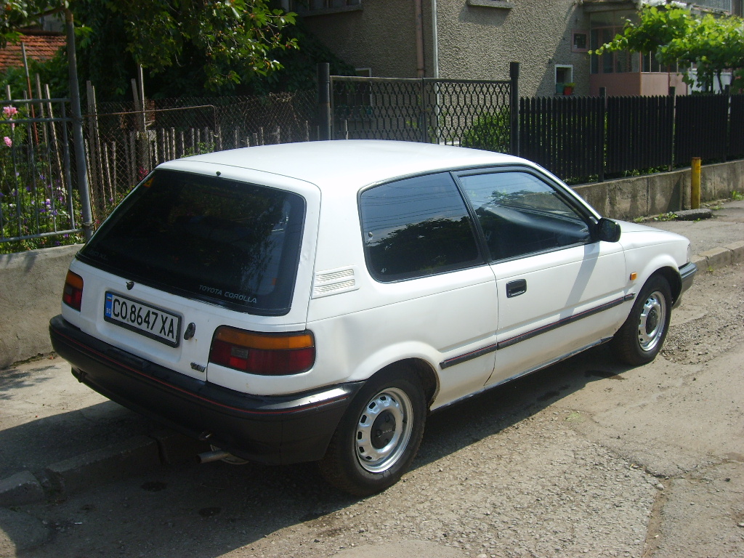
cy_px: 279
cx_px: 372
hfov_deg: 43.9
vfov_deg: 33.6
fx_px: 924
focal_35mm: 43
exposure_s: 1/1000
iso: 50
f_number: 3
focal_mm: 7.2
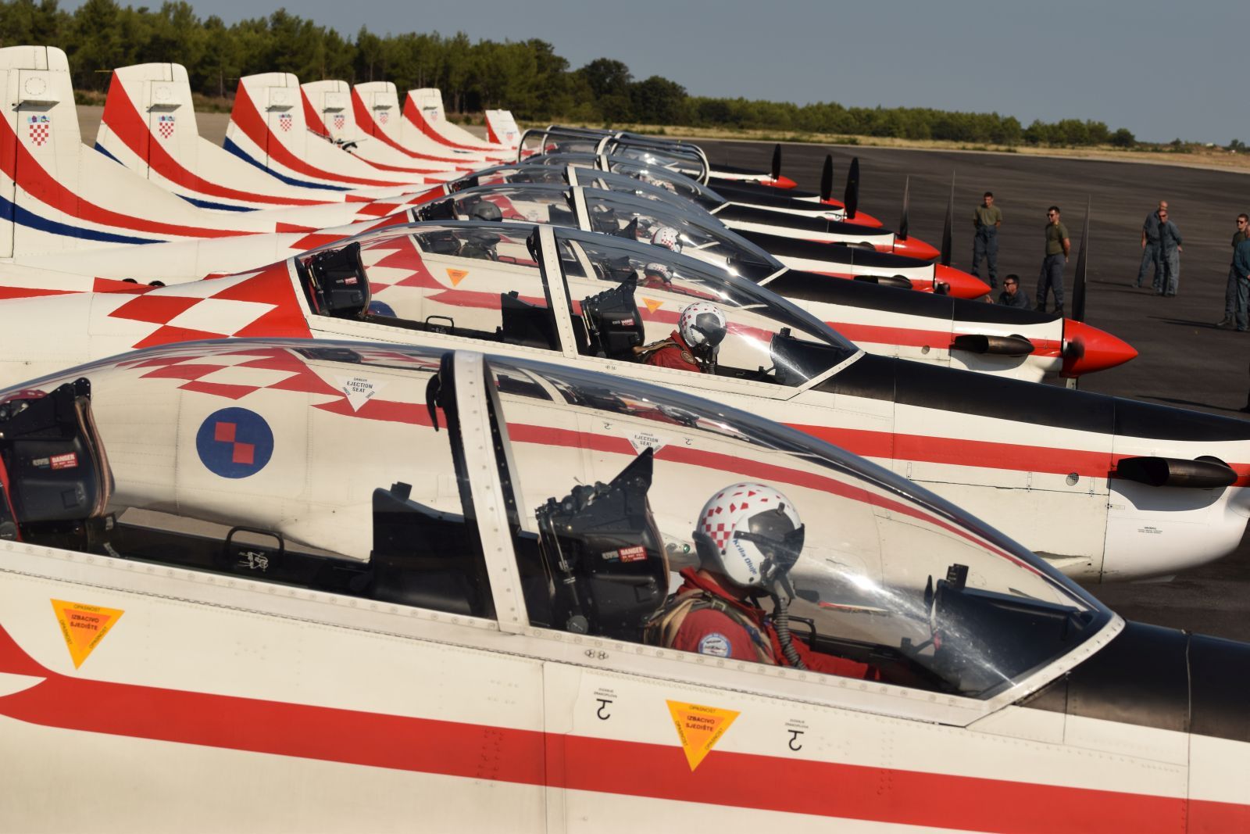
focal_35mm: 135
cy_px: 417
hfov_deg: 15.2
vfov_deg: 10.2
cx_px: 625
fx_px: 4688
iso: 100
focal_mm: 90
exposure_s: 1/1000
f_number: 8
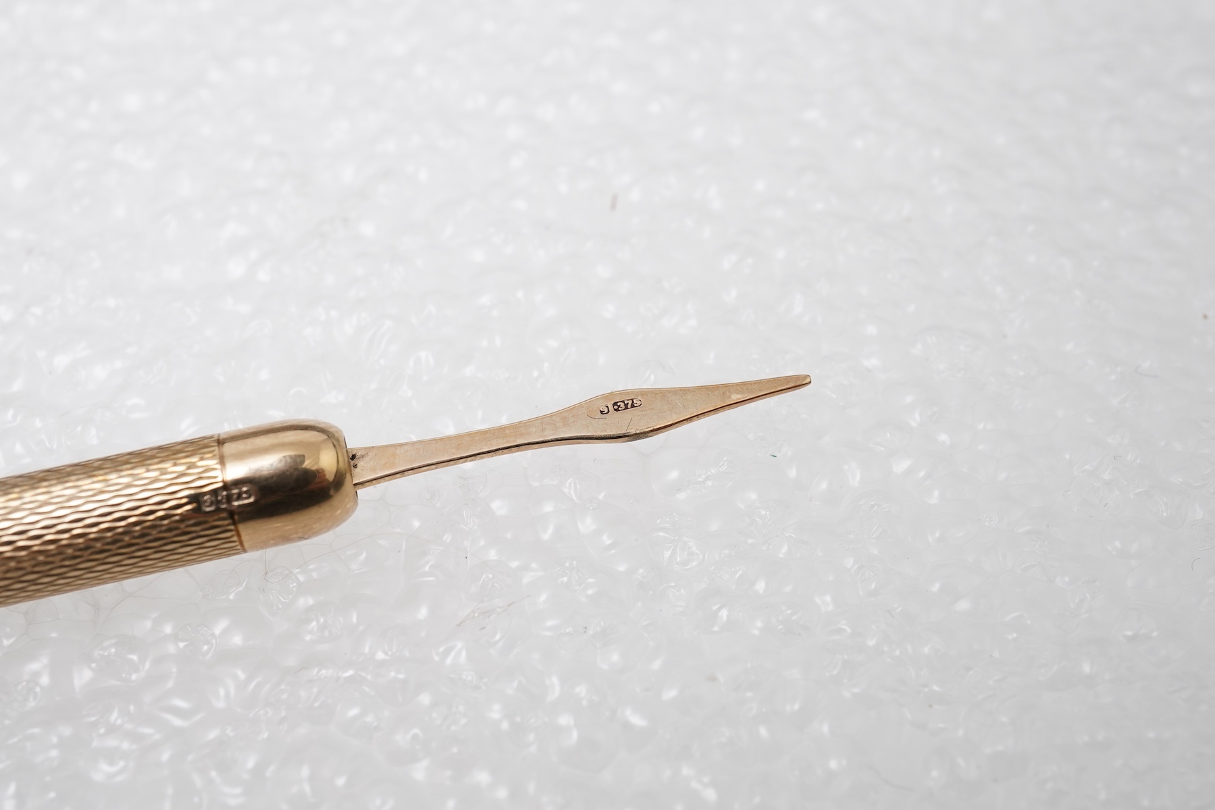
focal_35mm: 45
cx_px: 608
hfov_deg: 43.6
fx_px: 1519
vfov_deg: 29.9
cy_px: 405
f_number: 18
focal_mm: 30
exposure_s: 1/125
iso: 400
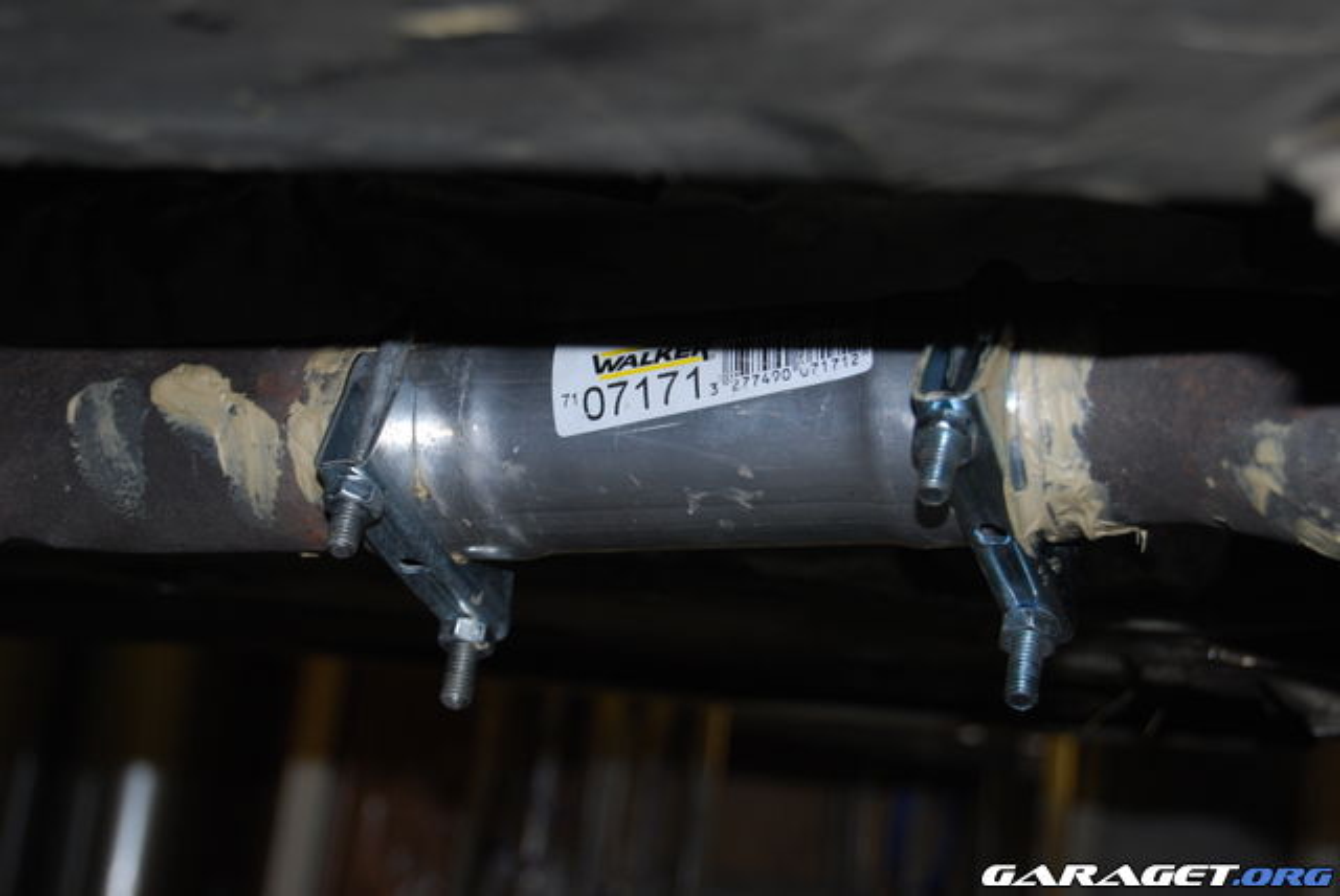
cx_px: 670
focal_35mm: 75
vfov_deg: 18.2
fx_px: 2794
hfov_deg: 27.0
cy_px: 448
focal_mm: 50
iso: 200
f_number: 5.6
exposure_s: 1/60
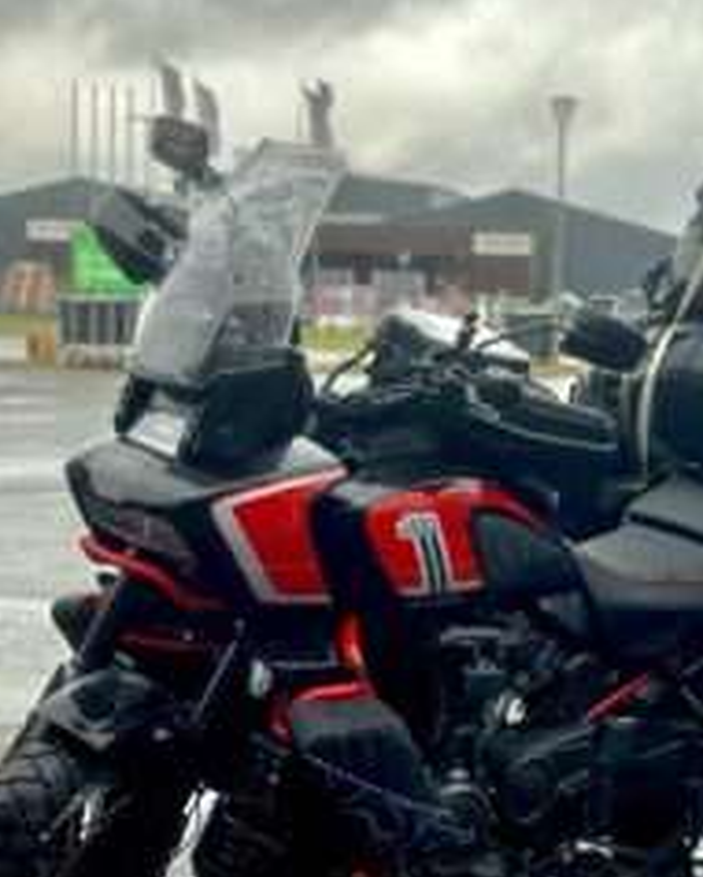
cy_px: 522
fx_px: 2052
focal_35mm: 79
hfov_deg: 19.4
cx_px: 492
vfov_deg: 24.1
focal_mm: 6.86
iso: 80
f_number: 1.78
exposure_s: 1/574
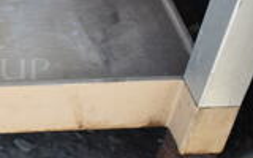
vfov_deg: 12.3
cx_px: -112
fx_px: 724
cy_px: 3
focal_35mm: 105
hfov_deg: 18.0
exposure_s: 1/60
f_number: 4
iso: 100
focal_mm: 18
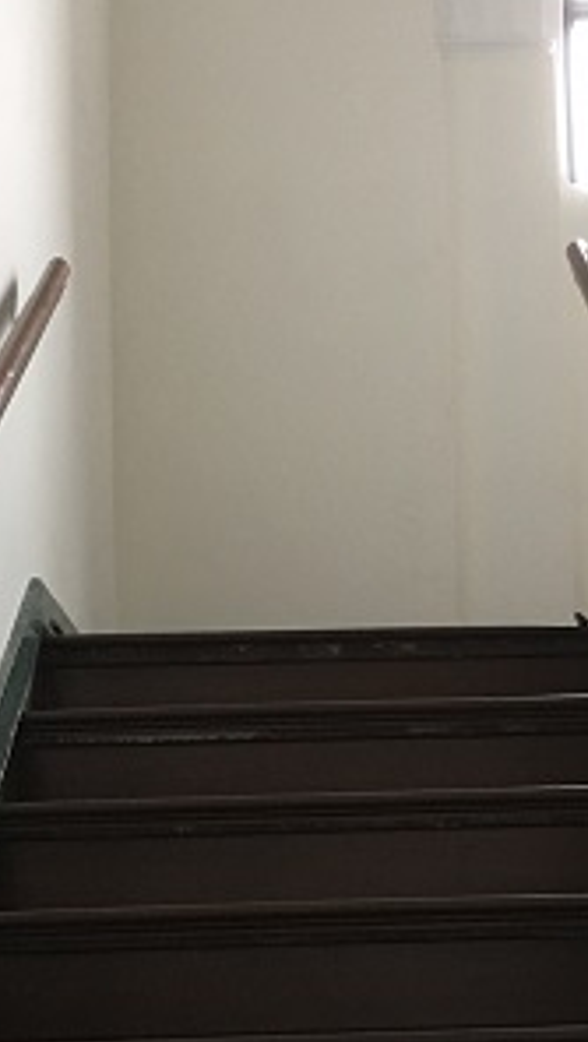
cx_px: 398
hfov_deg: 18.8
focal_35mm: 64
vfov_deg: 32.3
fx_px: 1770
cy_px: 757
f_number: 2.2
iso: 200
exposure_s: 1/17
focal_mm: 4.15
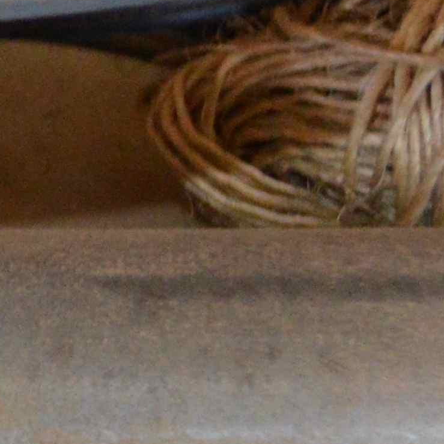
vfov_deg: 7.0
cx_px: -899
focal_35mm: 249
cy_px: 10
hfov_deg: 6.4
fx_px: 3613
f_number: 4
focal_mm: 24
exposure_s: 1/60
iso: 2000
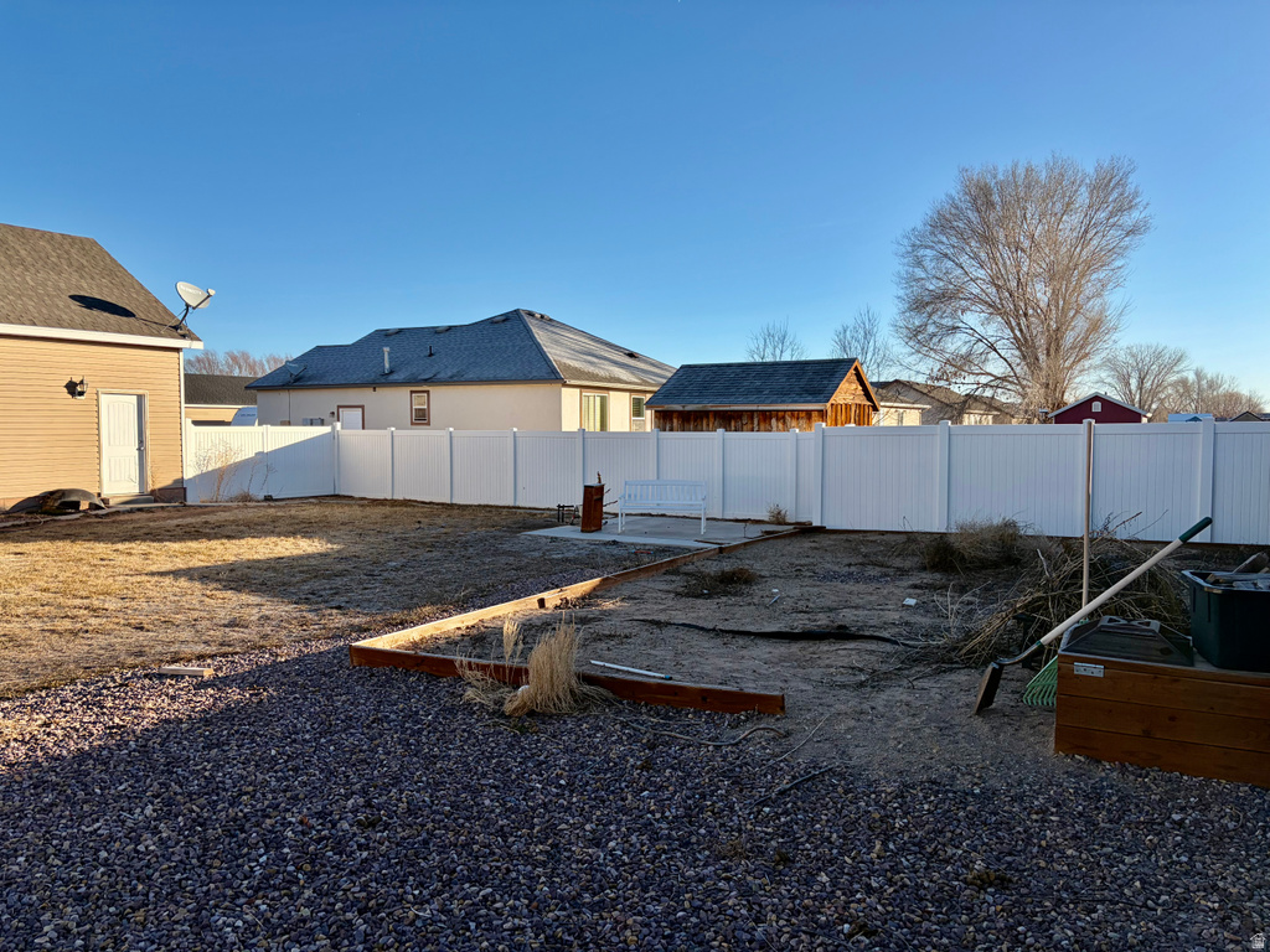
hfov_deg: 67.3
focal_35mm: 26
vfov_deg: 53.1
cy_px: 476
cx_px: 635
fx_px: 954
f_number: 1.6
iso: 50
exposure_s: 1/2141
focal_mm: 5.96
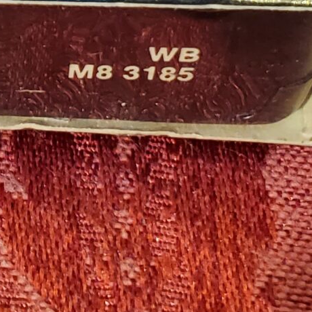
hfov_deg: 12.7
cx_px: -203
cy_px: -246
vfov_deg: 12.5
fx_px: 1305
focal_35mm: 128
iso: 250
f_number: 2.4
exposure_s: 1/120
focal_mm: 4.3
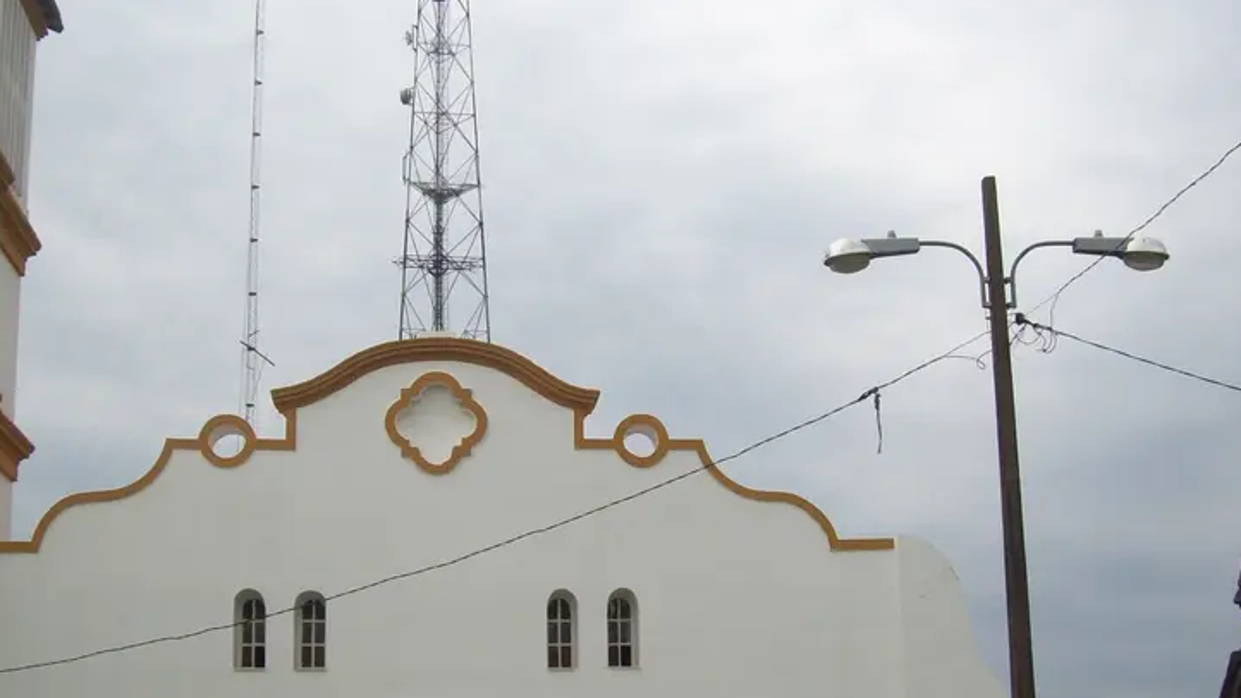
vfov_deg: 20.7
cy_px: 435
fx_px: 1908
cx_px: 480
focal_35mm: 58
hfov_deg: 35.9
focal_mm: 6
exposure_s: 1/322
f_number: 4.8
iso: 80
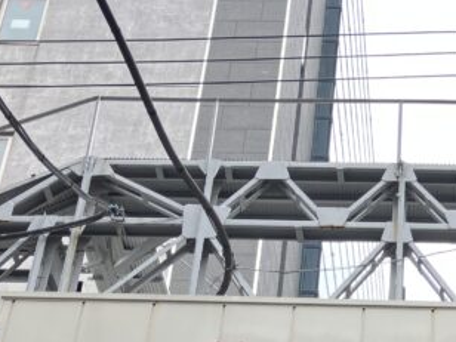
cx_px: 463
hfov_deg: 20.4
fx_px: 1225
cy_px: 533
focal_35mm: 93
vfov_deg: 14.7
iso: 20
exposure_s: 1/122
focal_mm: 3.99
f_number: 1.8
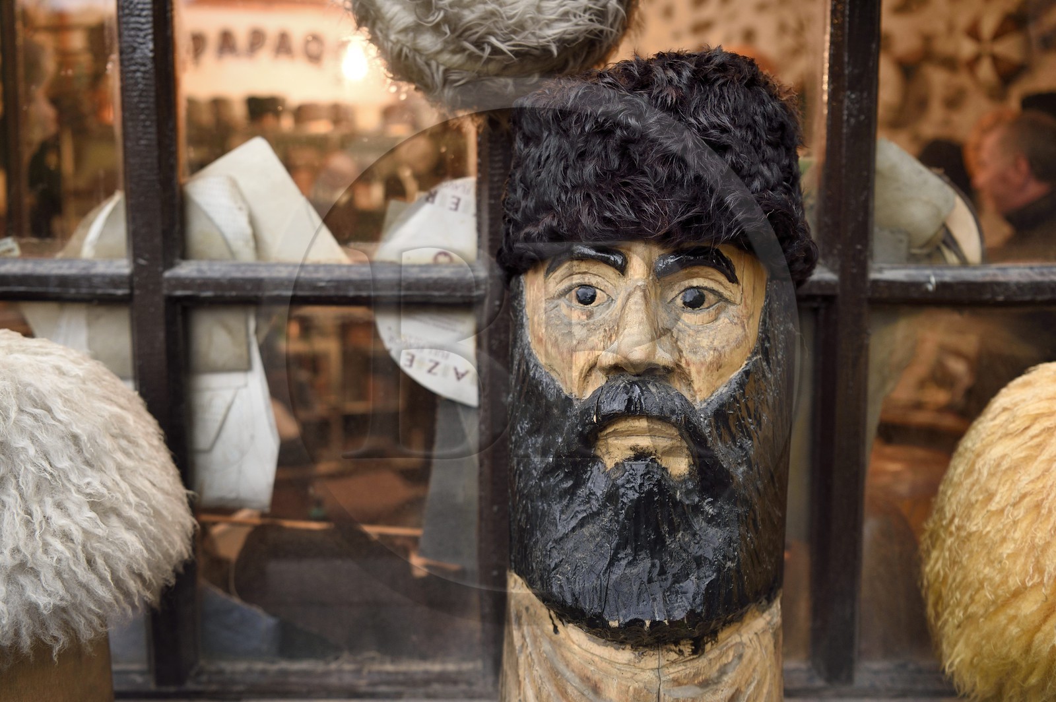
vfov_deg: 38.8
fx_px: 996
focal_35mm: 34
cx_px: 528
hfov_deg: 55.8
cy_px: 351
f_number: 3.5
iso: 800
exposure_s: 1/80
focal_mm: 34
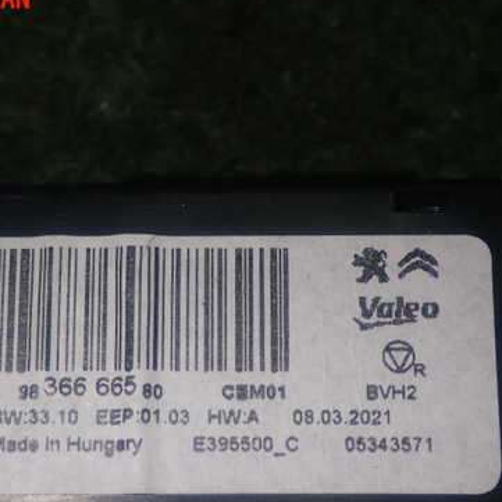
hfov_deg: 19.1
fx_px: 1493
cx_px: 195
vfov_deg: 19.1
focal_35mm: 91
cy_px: 295
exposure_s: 1/60
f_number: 10
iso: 200
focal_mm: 11.09
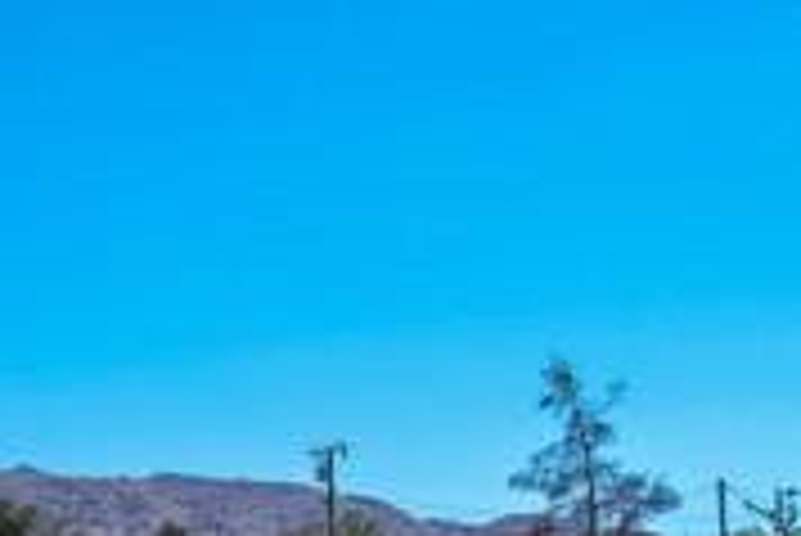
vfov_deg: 16.5
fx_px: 1759
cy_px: 673
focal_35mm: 79
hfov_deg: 25.3
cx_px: 180
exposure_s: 1/2500
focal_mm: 8.38
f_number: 2.8
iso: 100
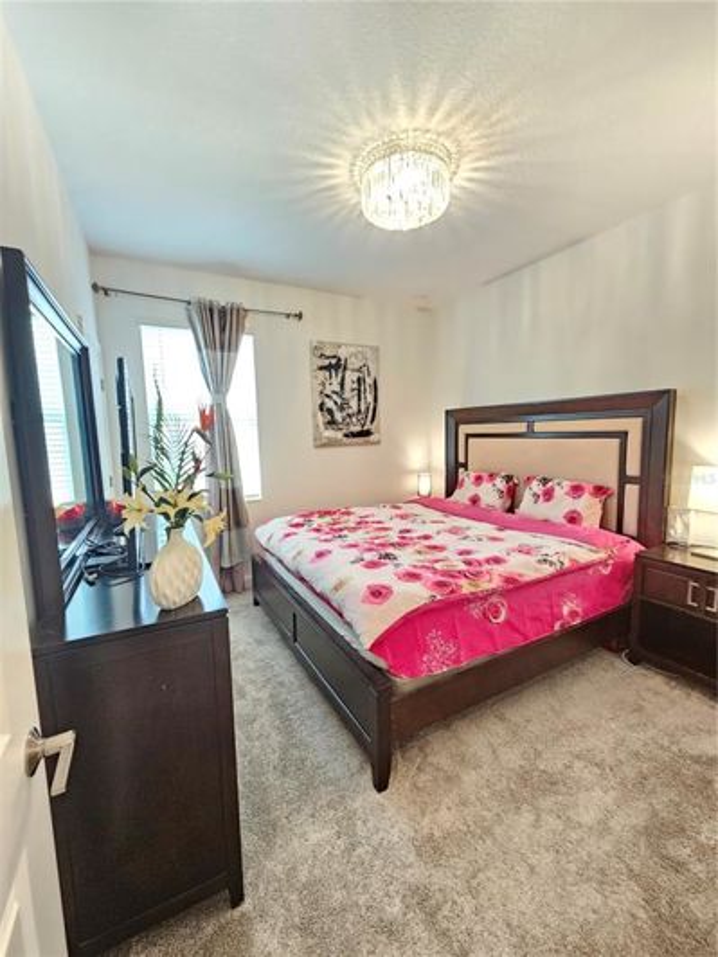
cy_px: 478
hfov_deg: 89.9
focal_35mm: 13
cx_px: 359
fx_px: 360
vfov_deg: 106.2
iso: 500
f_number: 2.2
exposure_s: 1/30
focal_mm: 2.2
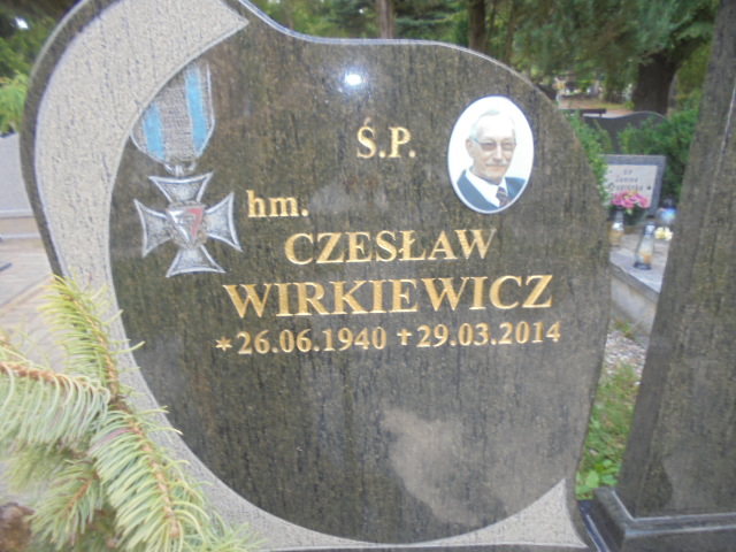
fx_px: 553
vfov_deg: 53.1
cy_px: 276
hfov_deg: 67.3
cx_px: 368
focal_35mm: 26
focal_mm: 4.6
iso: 100
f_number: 3.5
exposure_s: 1/30
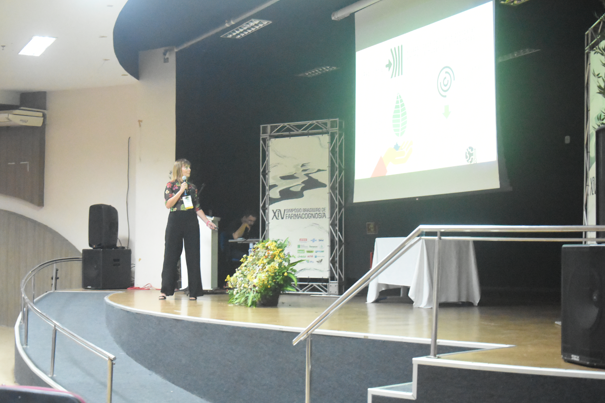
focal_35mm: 58
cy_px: 204
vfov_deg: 23.4
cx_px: 303
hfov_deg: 34.5
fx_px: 975
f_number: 5.6
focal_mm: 38
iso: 14400
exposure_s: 1/60
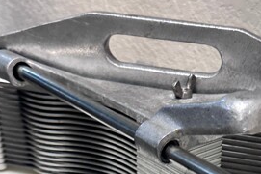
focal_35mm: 75
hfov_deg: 26.6
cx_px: 203
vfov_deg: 16.8
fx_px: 543
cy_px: 243
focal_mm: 6.86
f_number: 1.78
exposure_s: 1/60
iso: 160
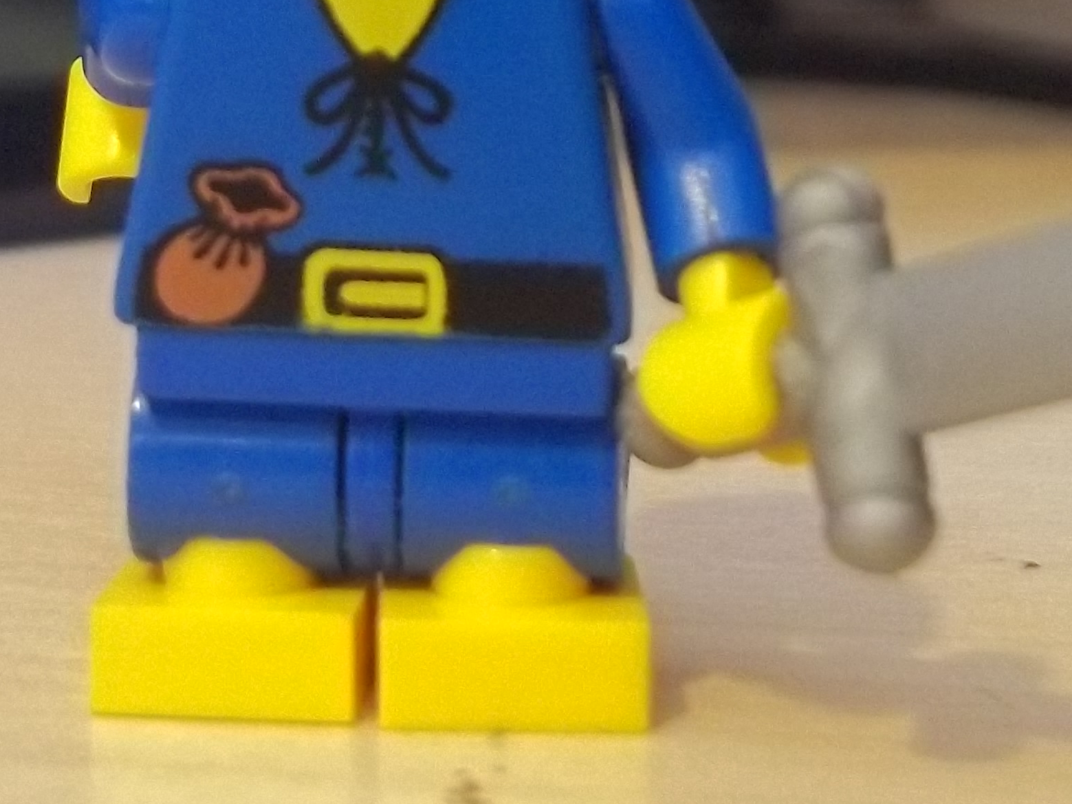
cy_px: -129
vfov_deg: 16.2
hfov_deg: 22.1
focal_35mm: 88
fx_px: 2725
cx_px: 322
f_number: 2.9
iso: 286
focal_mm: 5.7
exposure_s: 1/8
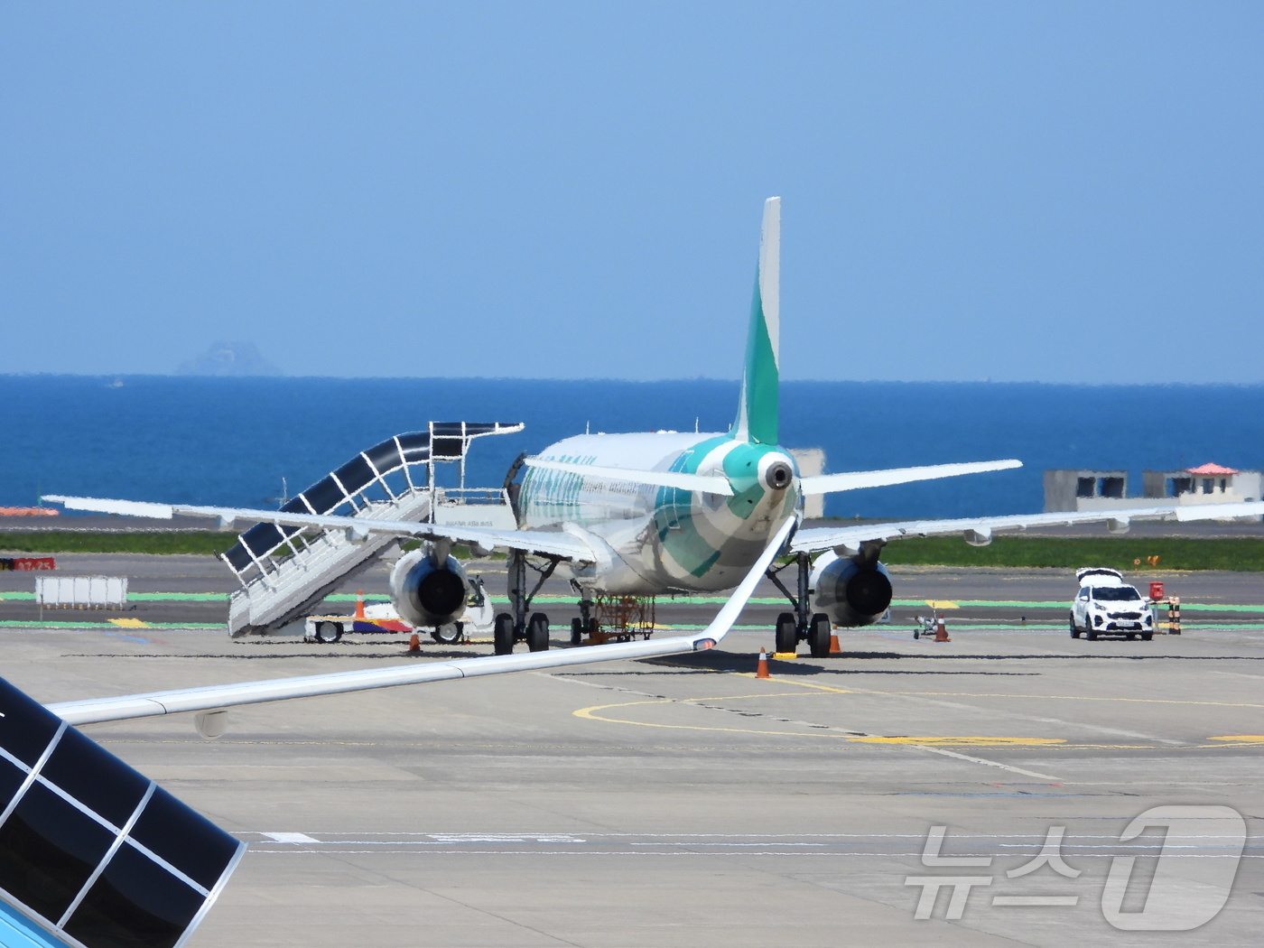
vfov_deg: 4.6
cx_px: 632
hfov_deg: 6.2
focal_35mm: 320
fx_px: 11685
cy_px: 474
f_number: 4.5
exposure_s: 1/1000
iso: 100
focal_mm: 57.5
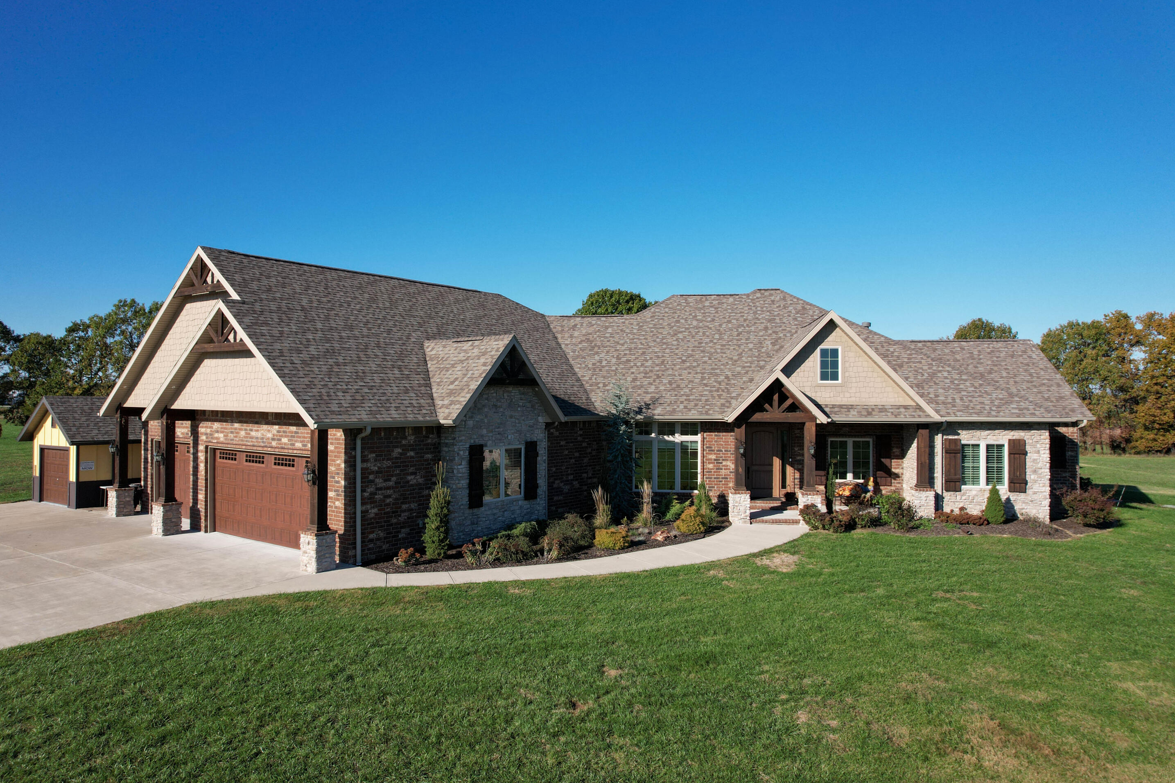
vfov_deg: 55.1
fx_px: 751
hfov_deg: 76.1
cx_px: 562
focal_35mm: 23
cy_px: 379
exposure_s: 1/400
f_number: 2.8
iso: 110
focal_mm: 8.38
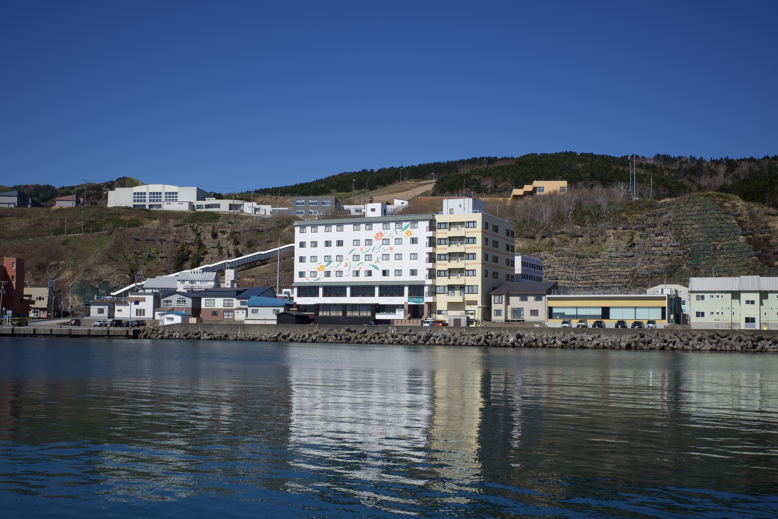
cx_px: 389
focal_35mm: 35
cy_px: 260
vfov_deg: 37.9
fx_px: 756
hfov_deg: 54.4
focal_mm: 18.3
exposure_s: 1/800
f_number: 5.6
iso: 100
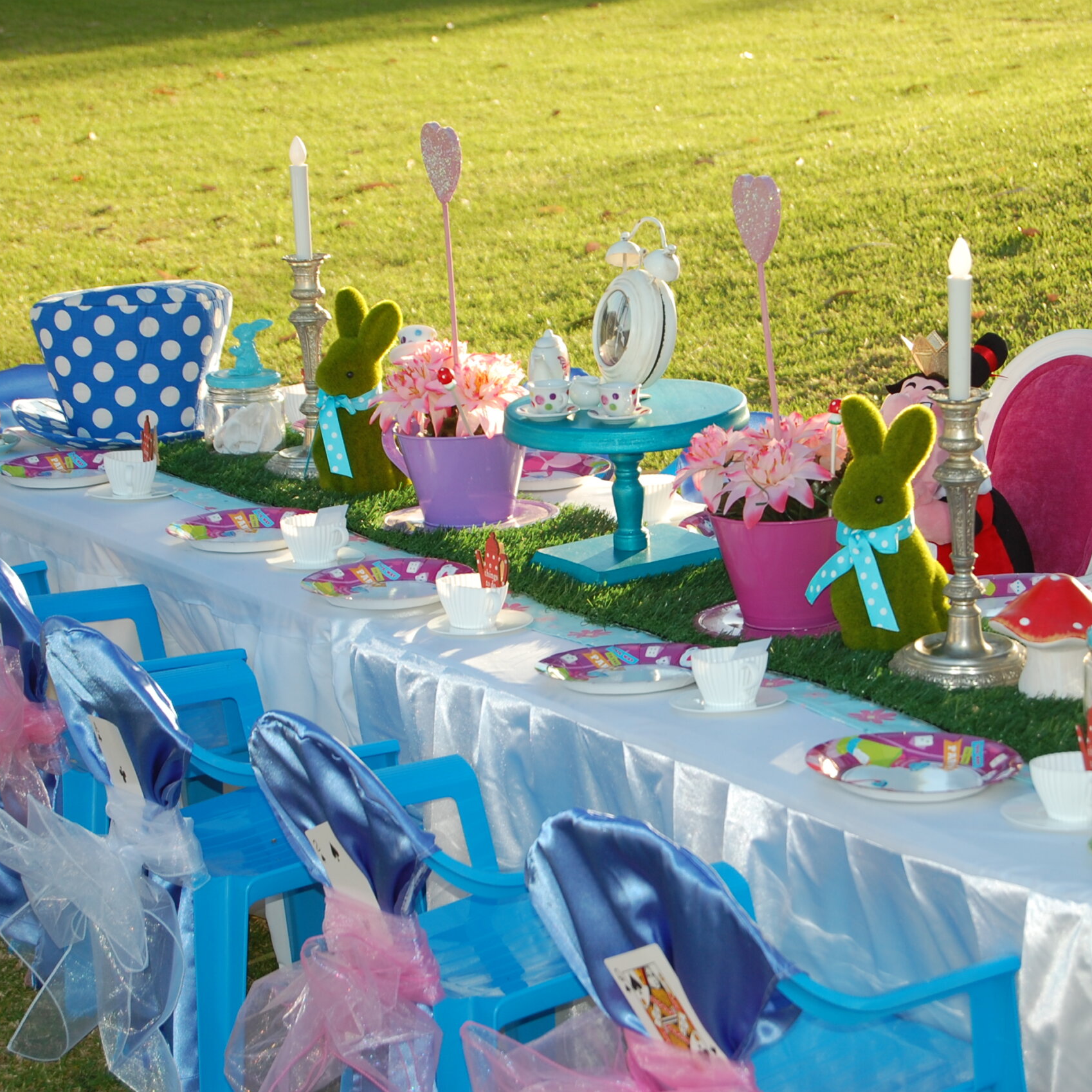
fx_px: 3770
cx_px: 577
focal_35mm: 106
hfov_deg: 16.5
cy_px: 547
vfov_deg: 16.5
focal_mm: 55
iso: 200
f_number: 5.6
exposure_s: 1/125
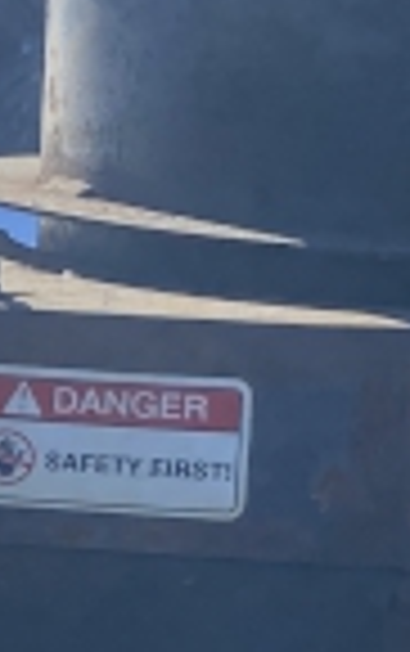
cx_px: 32
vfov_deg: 13.5
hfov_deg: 8.6
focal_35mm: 152
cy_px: 661
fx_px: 2709
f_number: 1.8
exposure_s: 1/3846
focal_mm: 4.25
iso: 32
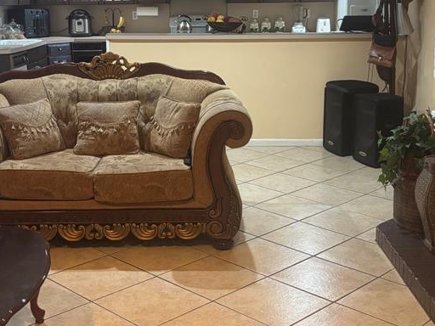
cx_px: 207
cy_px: 95
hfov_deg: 36.8
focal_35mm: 52
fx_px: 653
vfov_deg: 27.8
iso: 400
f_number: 1.6
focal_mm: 5.96
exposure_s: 1/40
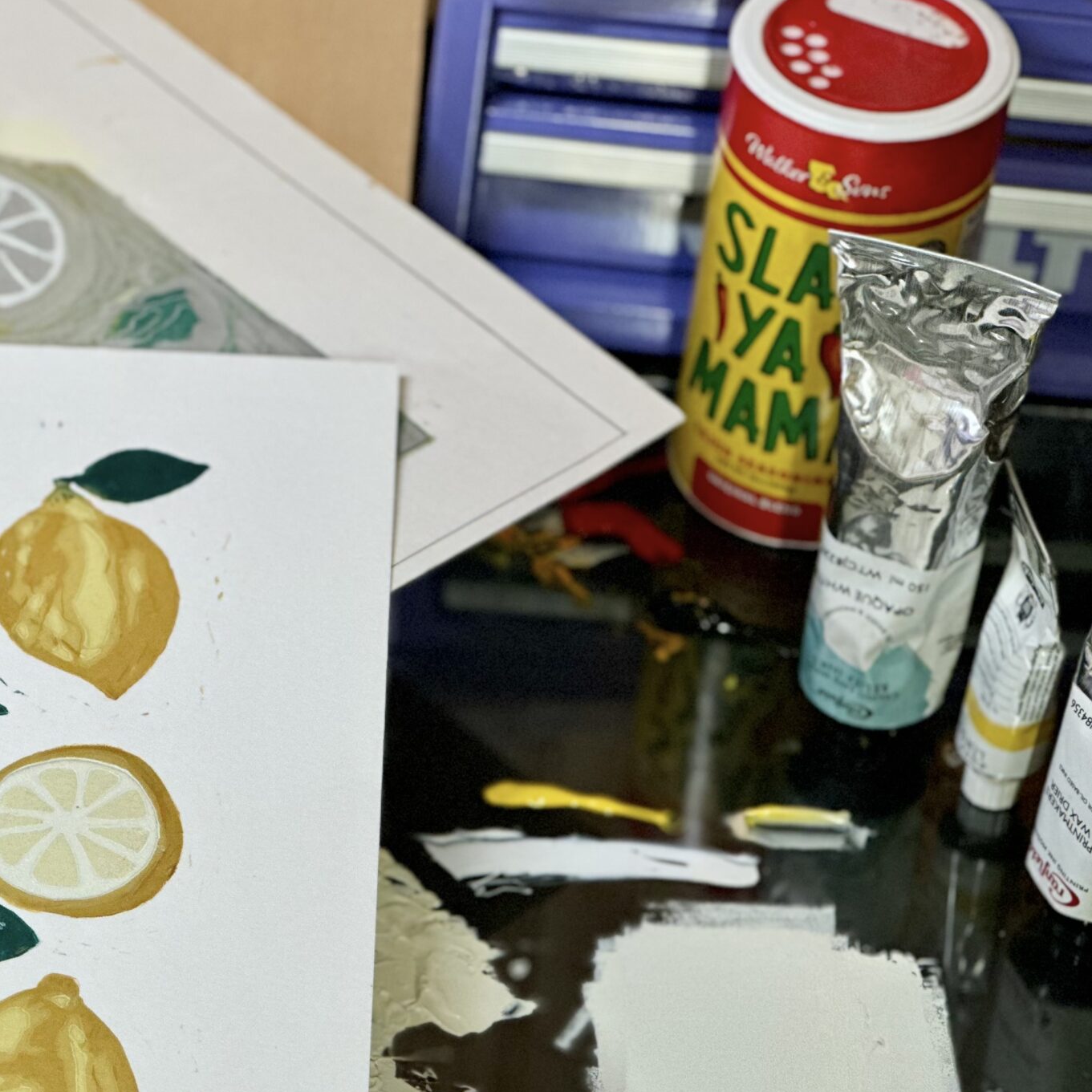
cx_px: 76
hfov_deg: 13.5
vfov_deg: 13.6
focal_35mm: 128
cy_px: 743
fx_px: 4568
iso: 200
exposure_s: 1/120
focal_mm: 9
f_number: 2.8
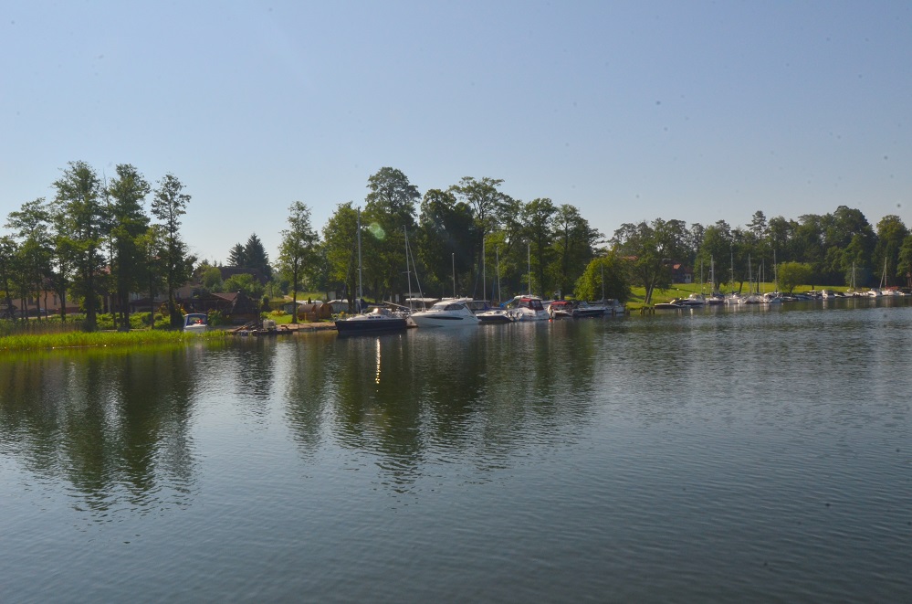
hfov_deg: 64.7
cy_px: 302
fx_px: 720
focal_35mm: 28
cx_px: 456
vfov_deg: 45.5
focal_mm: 19
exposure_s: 1/320
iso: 360
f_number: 22
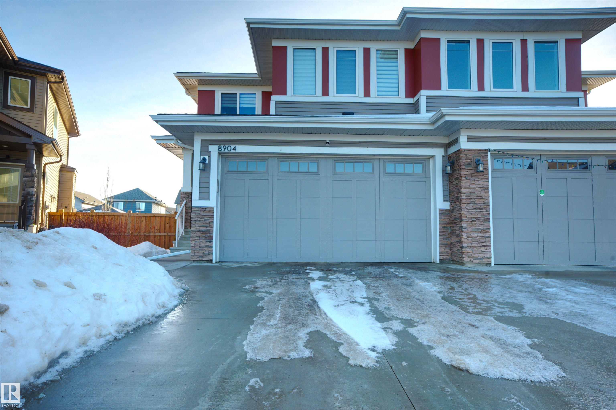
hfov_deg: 80.1
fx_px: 366
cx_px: 308
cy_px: 205
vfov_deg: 58.6
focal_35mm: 21
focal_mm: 21.4
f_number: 10
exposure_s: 1/60
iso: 1000
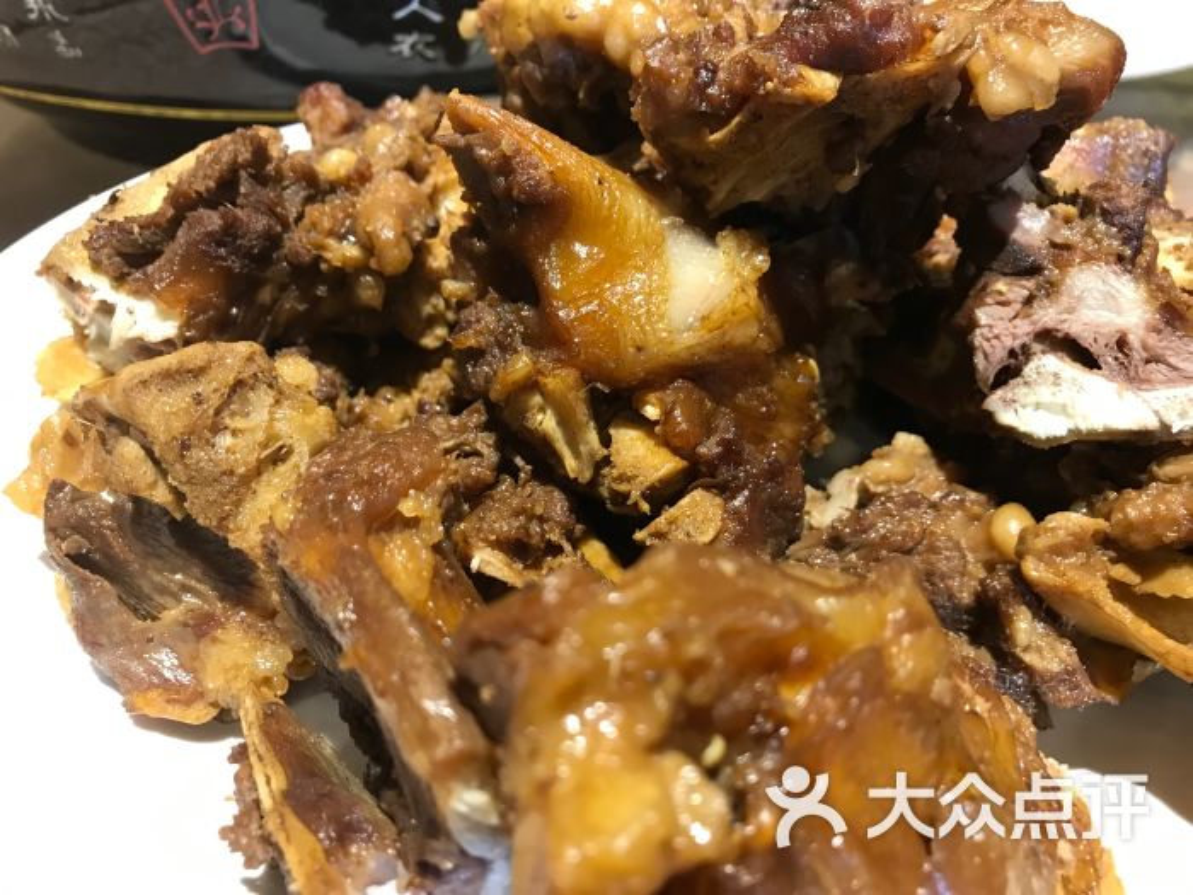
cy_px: 448
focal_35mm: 28
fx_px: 965
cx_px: 596
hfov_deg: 63.4
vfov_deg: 49.7
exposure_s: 1/17
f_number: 1.8
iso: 50
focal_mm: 3.99
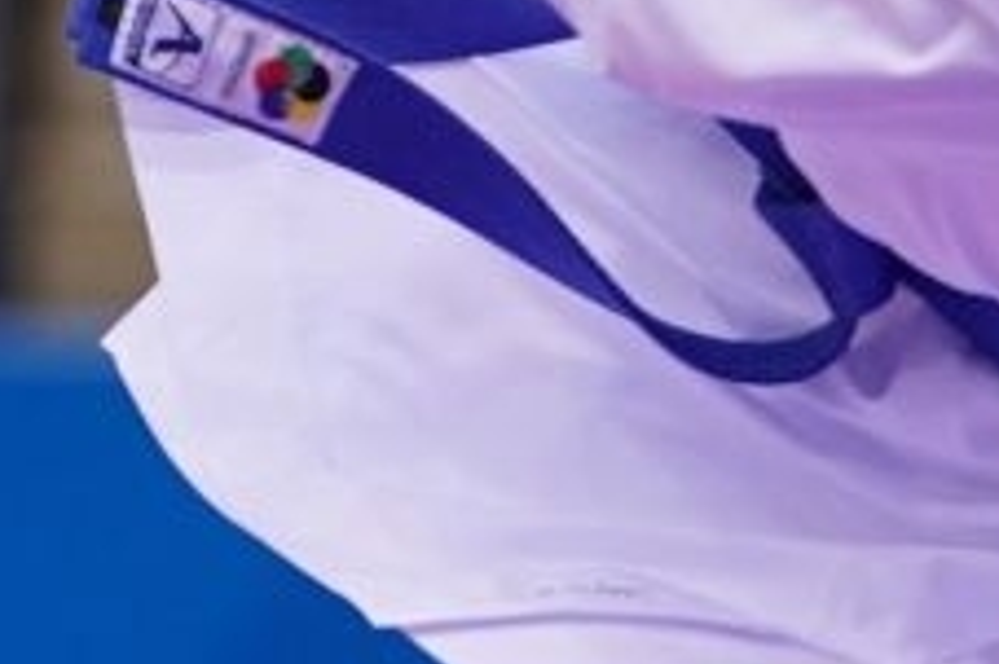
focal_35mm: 1588
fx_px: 44034
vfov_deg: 0.9
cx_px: 783
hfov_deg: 1.3
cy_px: 422
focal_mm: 200
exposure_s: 1/1000
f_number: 2.8
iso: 1250
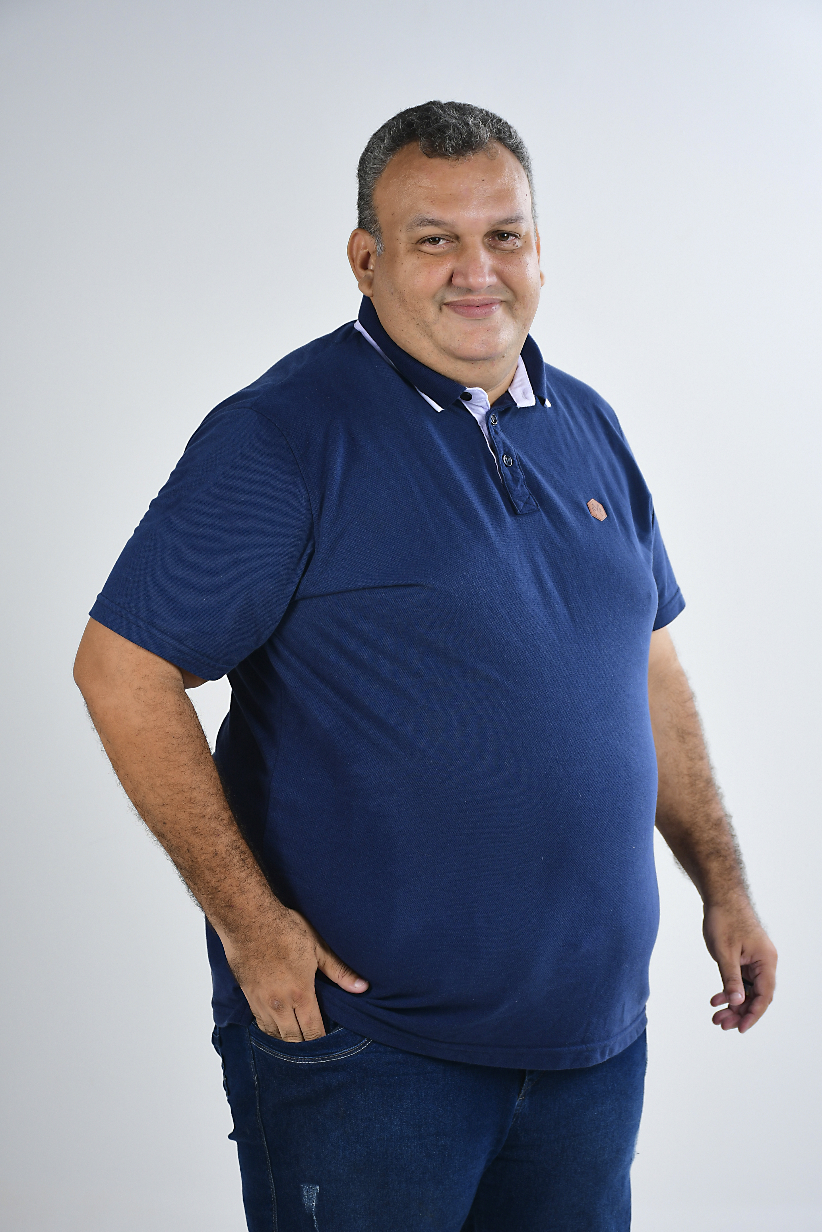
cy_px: 616
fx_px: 2671
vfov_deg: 26.0
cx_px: 411
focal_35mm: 78
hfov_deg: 17.5
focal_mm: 52
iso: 250
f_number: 6.3
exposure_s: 1/160
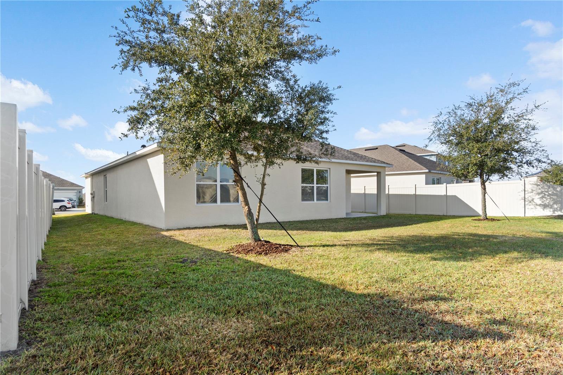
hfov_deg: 85.4
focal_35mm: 20
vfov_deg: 63.2
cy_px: 188
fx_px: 305
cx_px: 282
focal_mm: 13
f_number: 8
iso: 100
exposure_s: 1/40
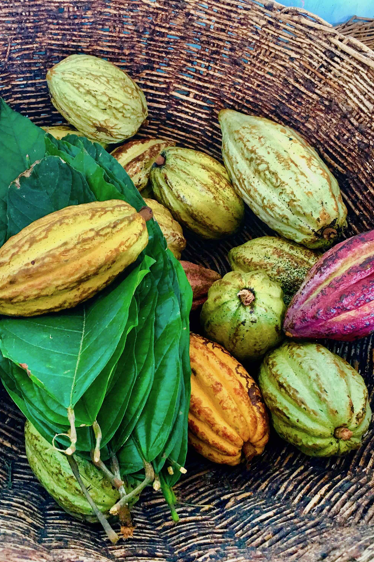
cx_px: 152
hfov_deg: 32.5
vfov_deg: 47.4
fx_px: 639
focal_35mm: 41
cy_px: 285
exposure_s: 1/15
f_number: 2.2
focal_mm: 4.15
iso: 32
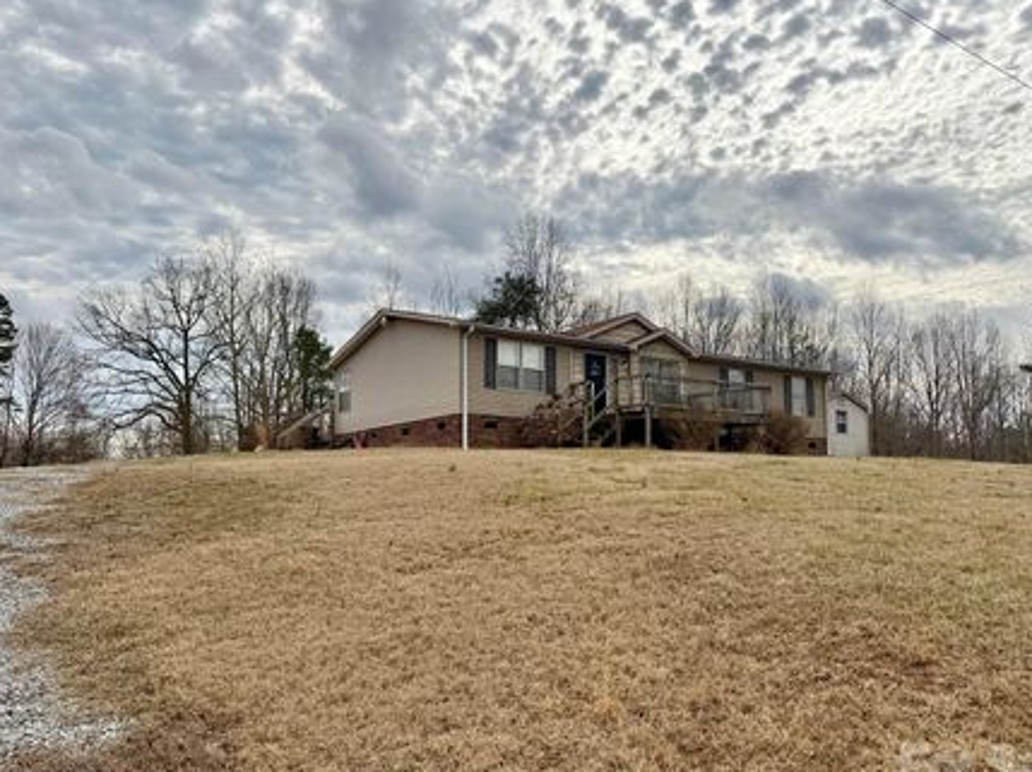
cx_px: 486
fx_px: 834
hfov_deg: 63.4
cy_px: 408
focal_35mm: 28
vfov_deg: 49.7
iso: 100
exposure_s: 1/10309
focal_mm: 6.76
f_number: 1.78
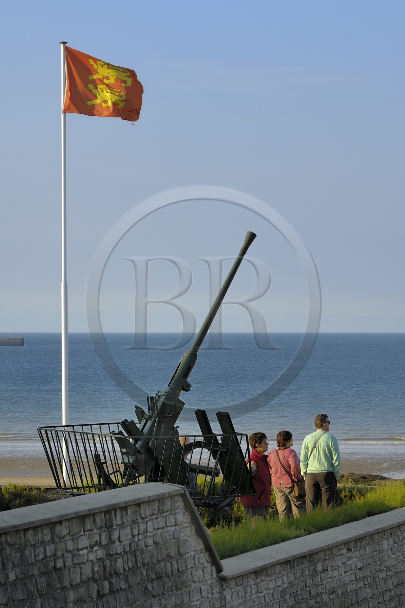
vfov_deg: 14.4
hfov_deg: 9.6
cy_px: 304
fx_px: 2406
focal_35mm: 142
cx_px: 202
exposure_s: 1/160
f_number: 5
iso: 100
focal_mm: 95
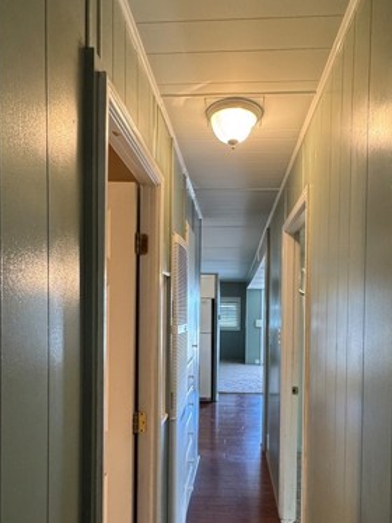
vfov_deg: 70.8
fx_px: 362
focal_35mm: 24
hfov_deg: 56.8
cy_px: 314
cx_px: 213
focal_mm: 2.22
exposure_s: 1/60
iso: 250
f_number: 2.2
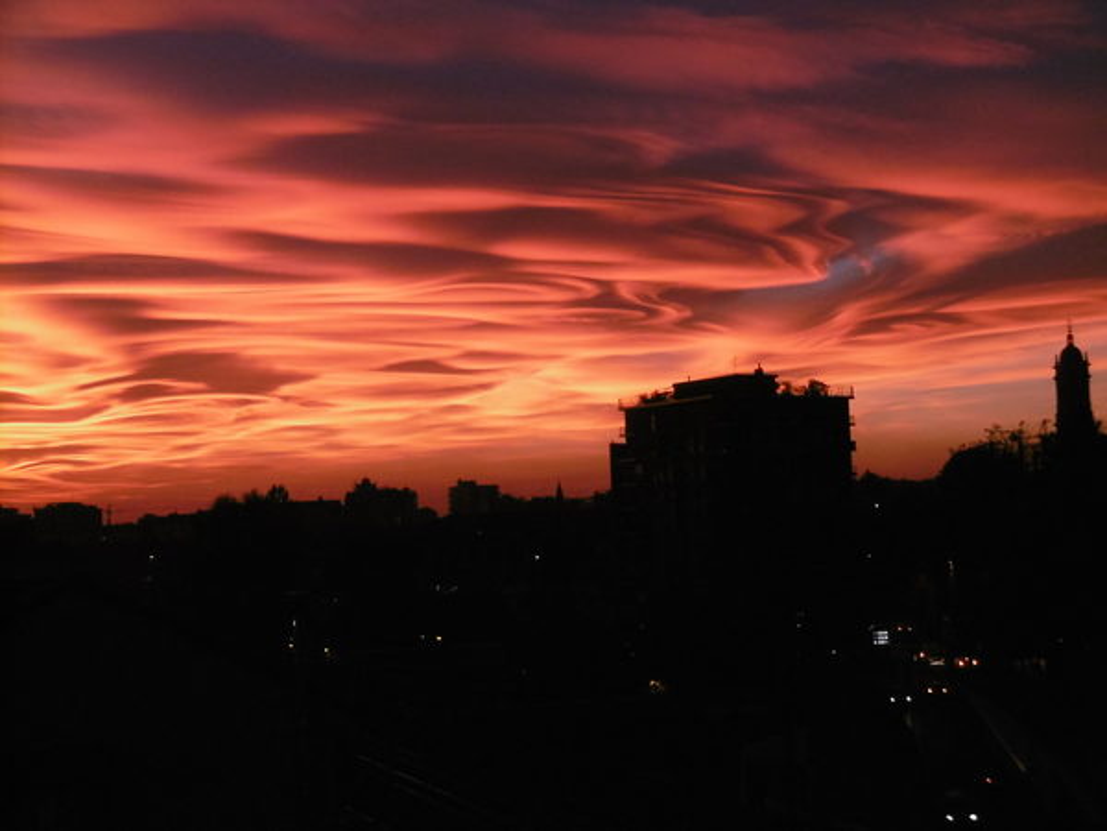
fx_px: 1887
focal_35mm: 59
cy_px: 416
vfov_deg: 24.8
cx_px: 554
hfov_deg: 32.7
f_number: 4.2
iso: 320
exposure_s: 1/60
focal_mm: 10.5
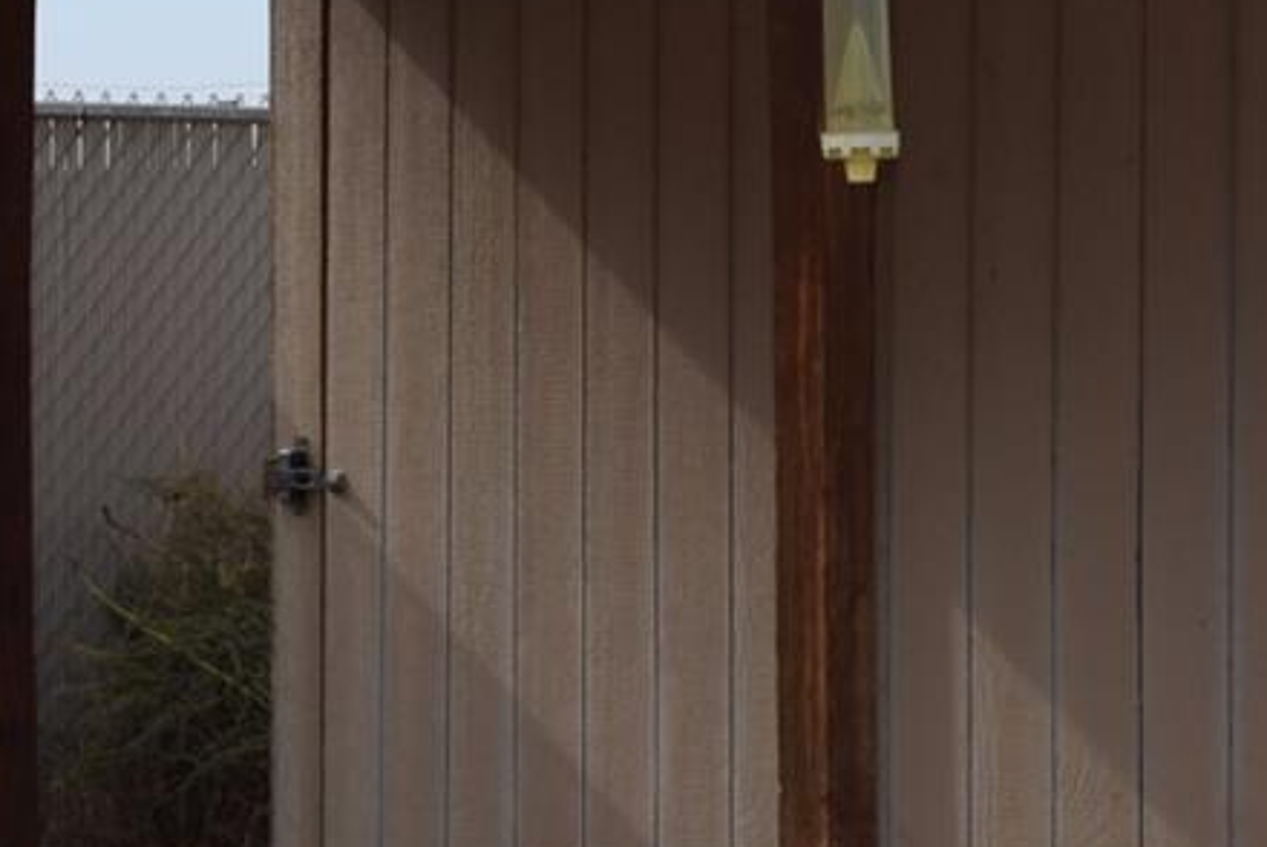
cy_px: 390
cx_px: 1137
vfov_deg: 10.8
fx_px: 4497
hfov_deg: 15.8
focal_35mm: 128
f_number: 8
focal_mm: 25
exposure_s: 1/200
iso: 100
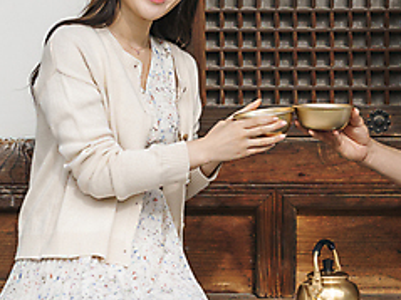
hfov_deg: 9.6
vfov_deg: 7.2
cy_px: 74
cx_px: 332
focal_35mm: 205
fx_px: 2374
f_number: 3.5
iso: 125
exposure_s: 1/800
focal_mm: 85
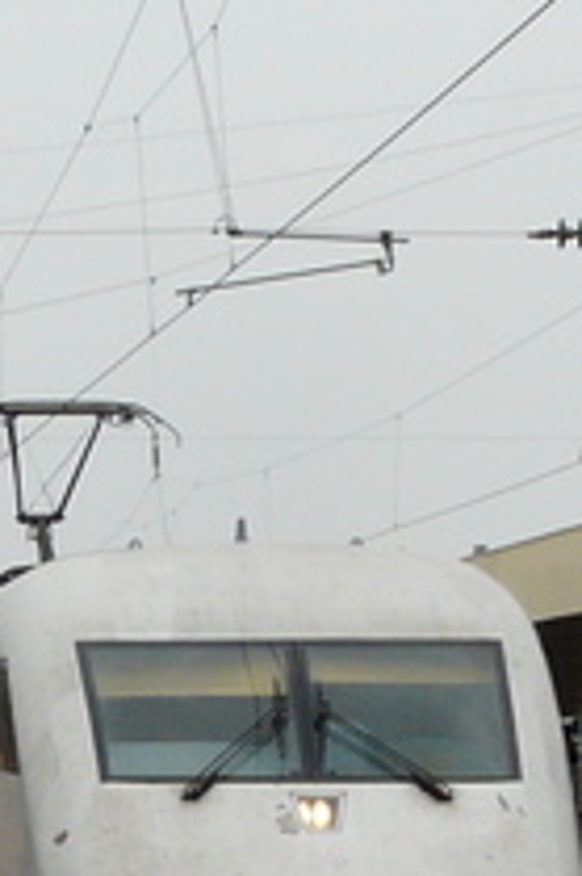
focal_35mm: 214
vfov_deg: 9.5
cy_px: 922
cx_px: -712
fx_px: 5198
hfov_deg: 6.2
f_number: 5.6
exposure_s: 1/320
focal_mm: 7
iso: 100
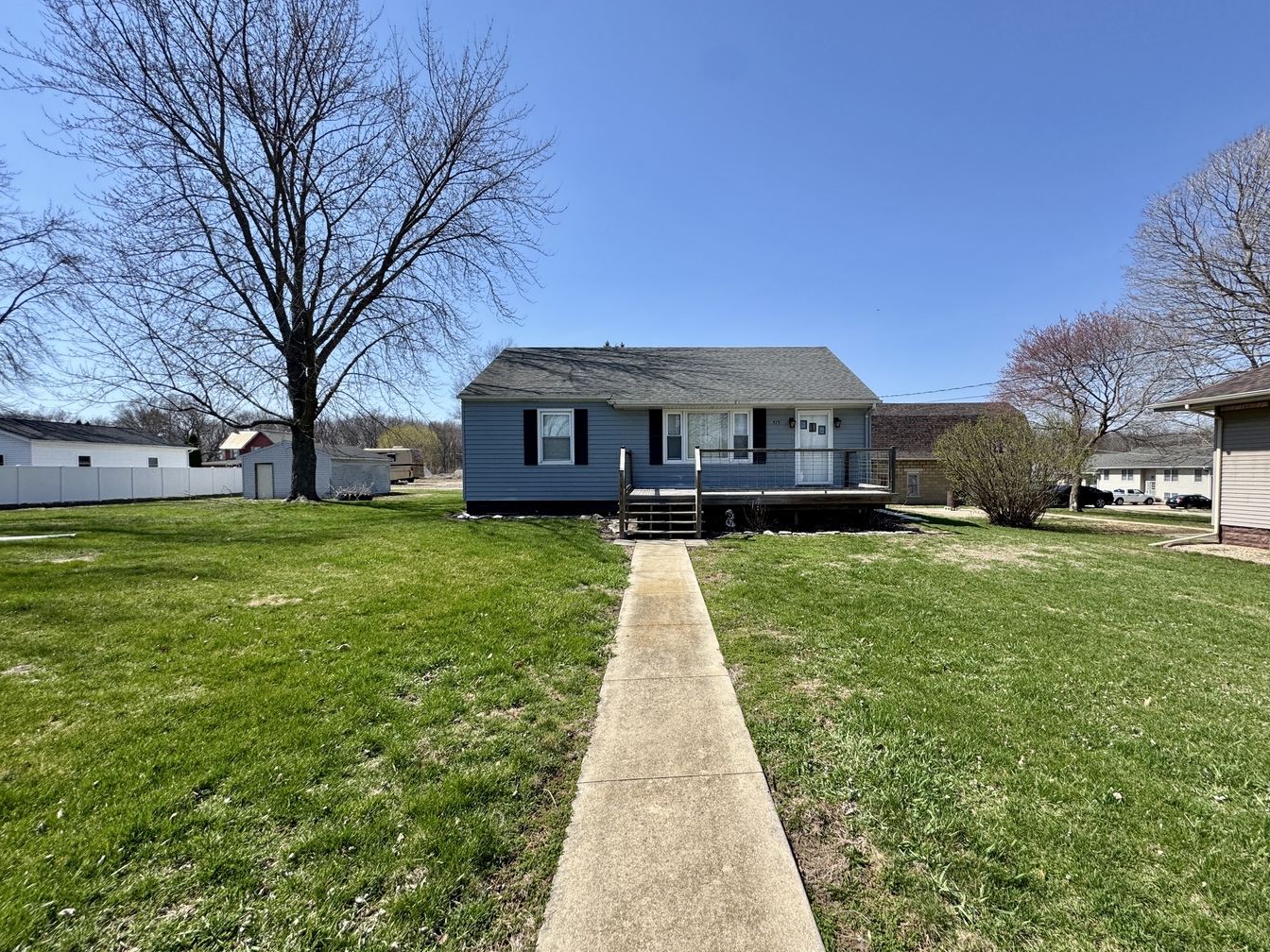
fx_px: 550
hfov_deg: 98.1
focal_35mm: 15
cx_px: 674
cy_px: 489
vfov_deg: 81.7
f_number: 2.2
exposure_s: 1/1420
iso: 50
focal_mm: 2.22
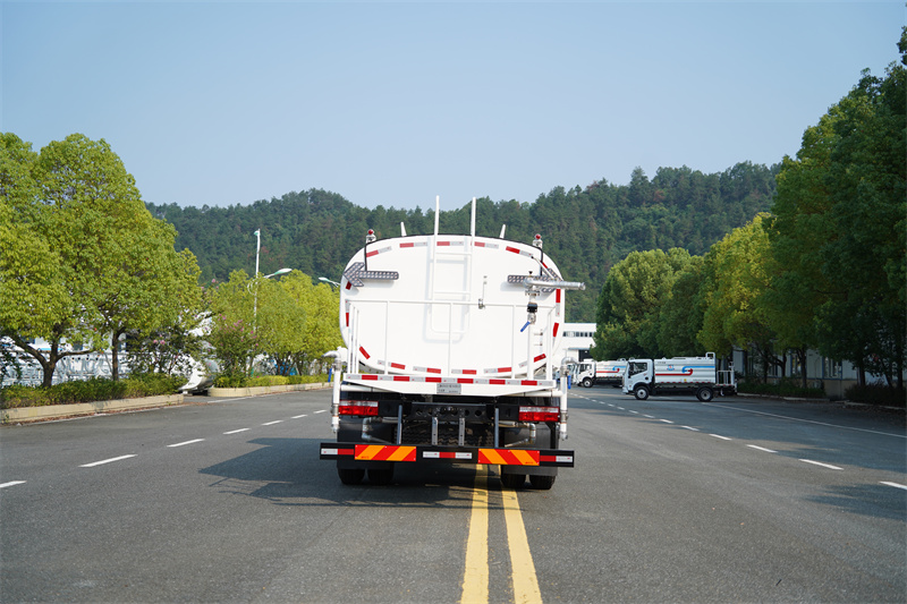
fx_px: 982
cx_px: 454
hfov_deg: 49.6
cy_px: 302
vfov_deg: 34.2
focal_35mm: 39
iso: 100
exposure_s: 1/1000
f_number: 3.2
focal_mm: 39
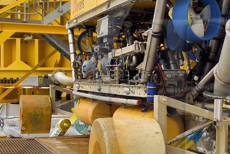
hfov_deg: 24.8
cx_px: 272
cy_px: 93
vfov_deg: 18.4
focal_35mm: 74
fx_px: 473
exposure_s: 1/500
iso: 800
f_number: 9
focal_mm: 24
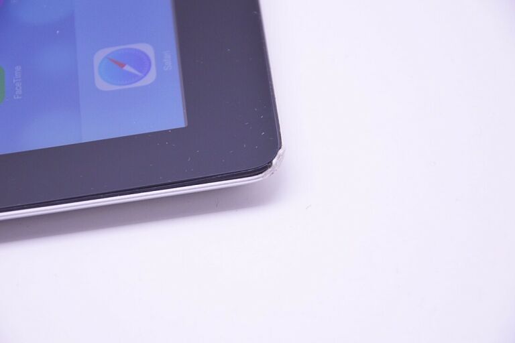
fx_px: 2253
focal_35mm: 158
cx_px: 258
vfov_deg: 8.7
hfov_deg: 13.0
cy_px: 172
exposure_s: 1/160
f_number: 5.6
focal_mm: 105
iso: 400
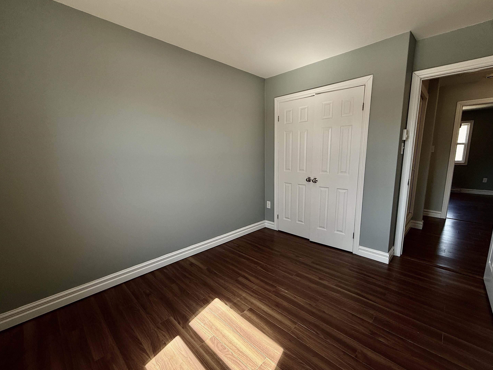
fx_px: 214
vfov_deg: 81.7
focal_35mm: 15
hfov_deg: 98.1
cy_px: 192
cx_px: 260
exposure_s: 1/105
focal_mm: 2.22
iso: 40
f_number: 2.2
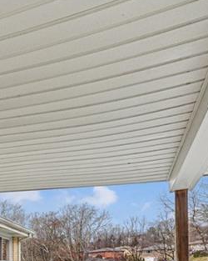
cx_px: -120
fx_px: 331
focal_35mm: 43
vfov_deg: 37.2
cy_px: 276
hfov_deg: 24.8
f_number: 11
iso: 50
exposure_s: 1/10
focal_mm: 14
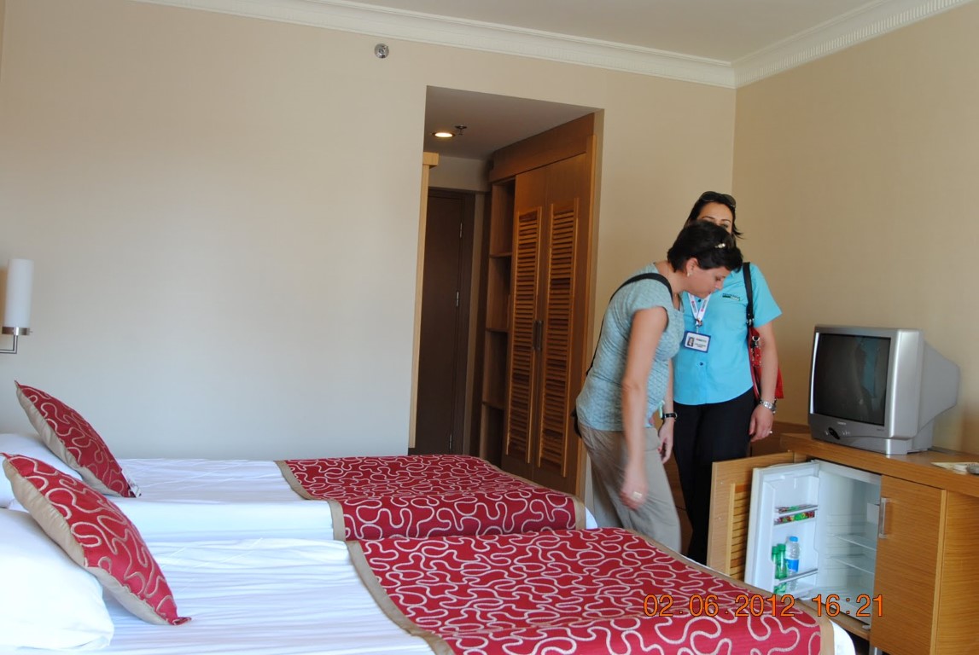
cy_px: 328
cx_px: 490
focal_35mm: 36
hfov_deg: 53.1
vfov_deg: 37.0
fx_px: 980
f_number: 4.5
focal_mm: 24
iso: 320
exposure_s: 1/30
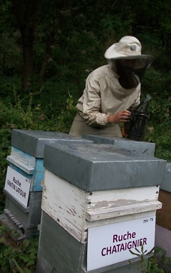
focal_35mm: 35
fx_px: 261
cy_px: 140
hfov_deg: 36.2
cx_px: 79
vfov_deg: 55.3
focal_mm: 5.7
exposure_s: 1/100
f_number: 2.9
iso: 80
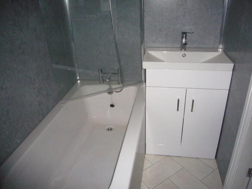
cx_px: 126
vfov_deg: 49.7
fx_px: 204
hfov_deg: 63.5
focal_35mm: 28
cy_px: 94
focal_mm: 4.6
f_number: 2.8
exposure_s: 1/30
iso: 250
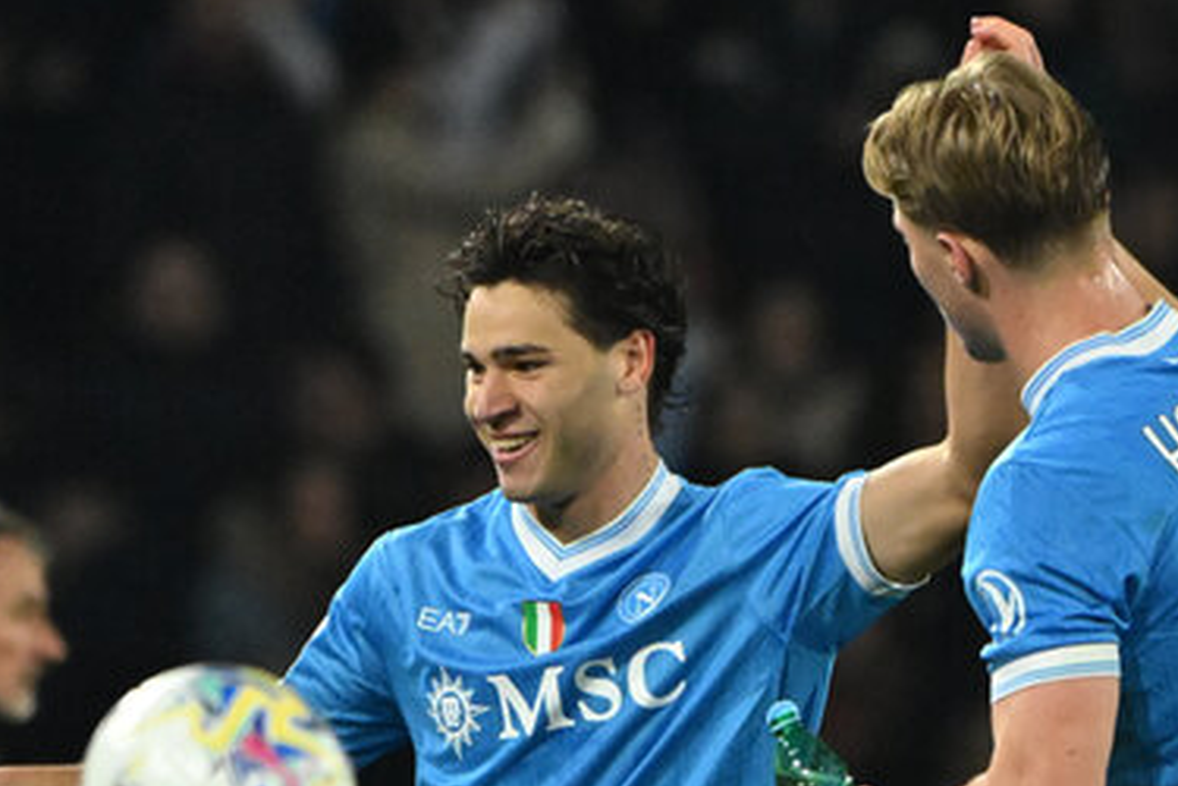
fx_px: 53595
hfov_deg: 1.3
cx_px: 1266
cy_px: 1060
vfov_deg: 0.8
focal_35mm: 1638
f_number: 6.3
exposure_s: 1/1000
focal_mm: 600
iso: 8000
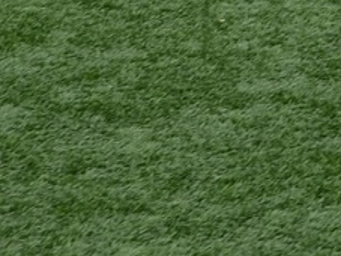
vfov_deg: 3.8
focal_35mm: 380
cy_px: -640
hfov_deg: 5.1
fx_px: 3741
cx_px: 783
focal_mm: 30
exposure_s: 1/250
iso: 200
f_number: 8
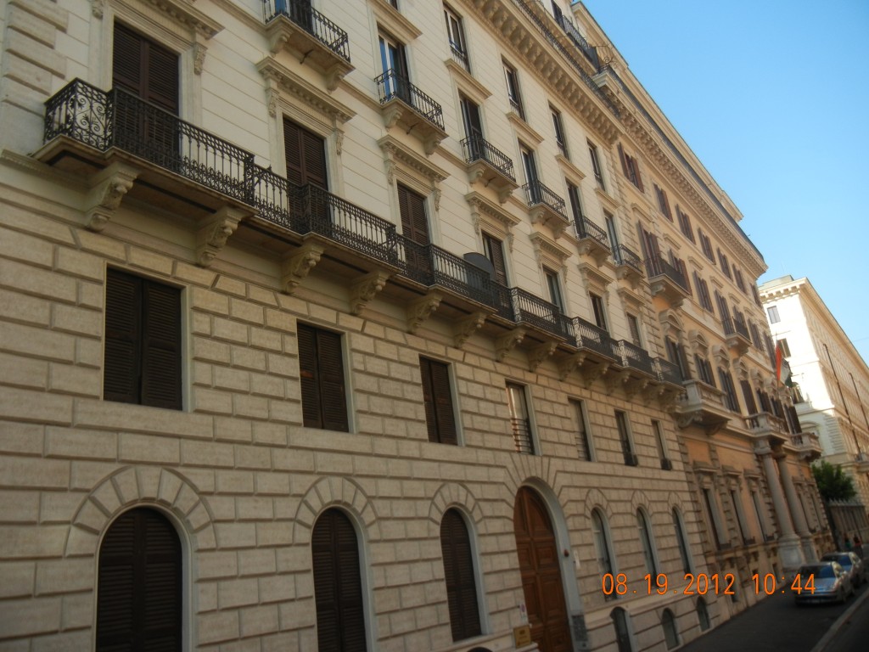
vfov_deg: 46.8
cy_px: 326
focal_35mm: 30
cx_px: 434
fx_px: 753
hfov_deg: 60.0
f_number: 3.5
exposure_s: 1/560
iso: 160
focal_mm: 5.4
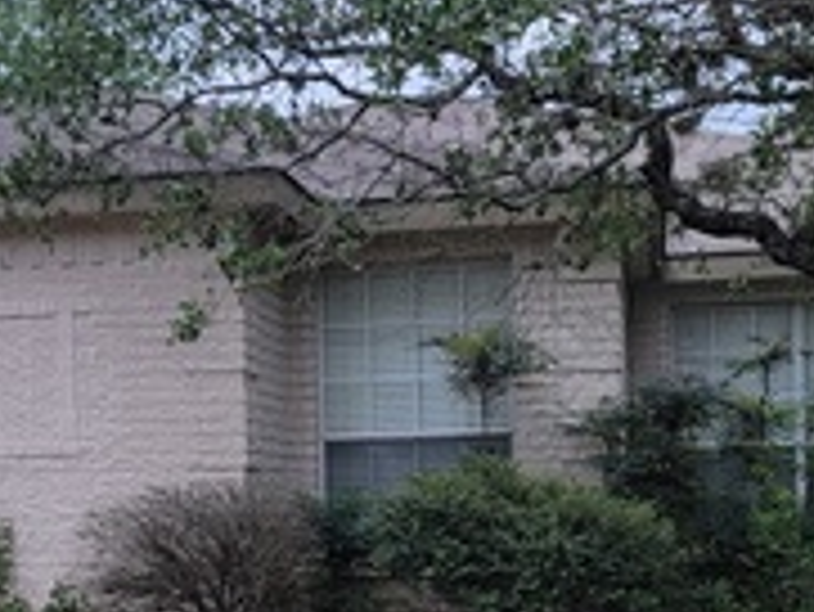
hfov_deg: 22.8
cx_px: 211
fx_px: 2000
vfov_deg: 17.2
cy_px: 518
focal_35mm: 85
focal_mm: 6.7
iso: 16
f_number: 1.8
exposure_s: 1/286
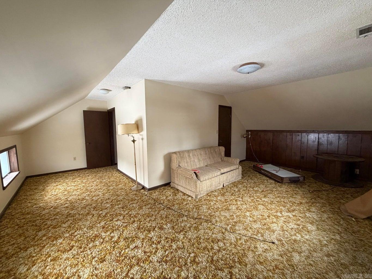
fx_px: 150
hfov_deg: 102.1
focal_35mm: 14
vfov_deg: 85.7
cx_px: 186
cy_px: 140
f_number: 2.2
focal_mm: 2.22
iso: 400
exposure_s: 1/60
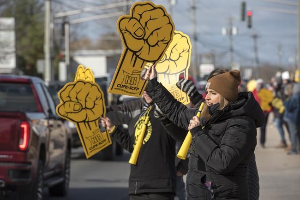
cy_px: 100
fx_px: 1667
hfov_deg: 10.3
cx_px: 150
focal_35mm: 200
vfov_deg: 6.9
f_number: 8
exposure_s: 1/1000
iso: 400
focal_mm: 200
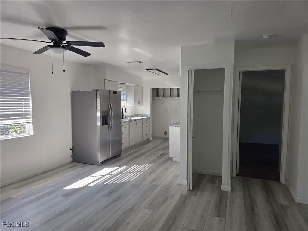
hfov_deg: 73.9
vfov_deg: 58.9
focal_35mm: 23
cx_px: 154
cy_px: 116
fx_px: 205
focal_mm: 6.3
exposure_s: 1/180
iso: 50
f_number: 1.7
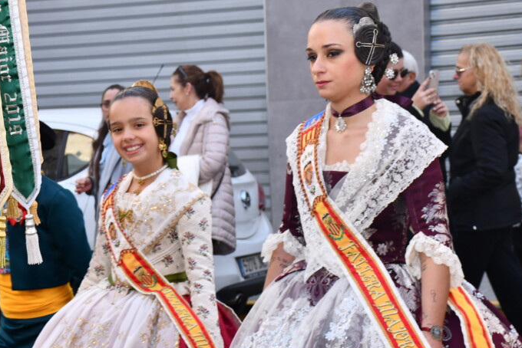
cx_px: 71
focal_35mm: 127
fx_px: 1842
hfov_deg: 16.0
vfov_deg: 10.8
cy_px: 220
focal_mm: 48
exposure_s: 1/125
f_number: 5.6
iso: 200
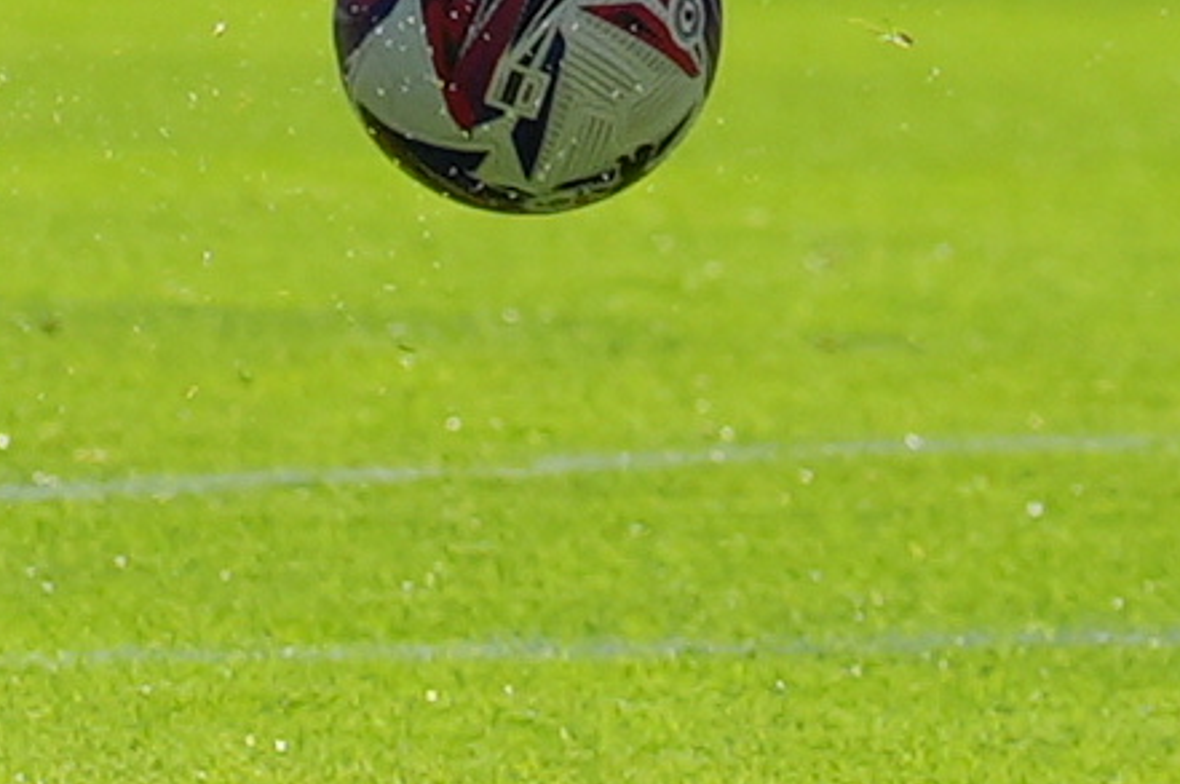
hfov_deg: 3.6
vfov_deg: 2.4
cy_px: -423
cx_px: -1215
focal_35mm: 576
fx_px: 18859
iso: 250
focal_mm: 92
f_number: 3.2
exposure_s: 1/3200
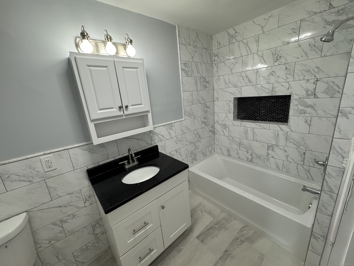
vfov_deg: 85.7
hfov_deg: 102.1
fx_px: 143
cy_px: 133
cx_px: 177
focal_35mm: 14
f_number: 2.2
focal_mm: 2.22
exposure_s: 1/120
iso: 250
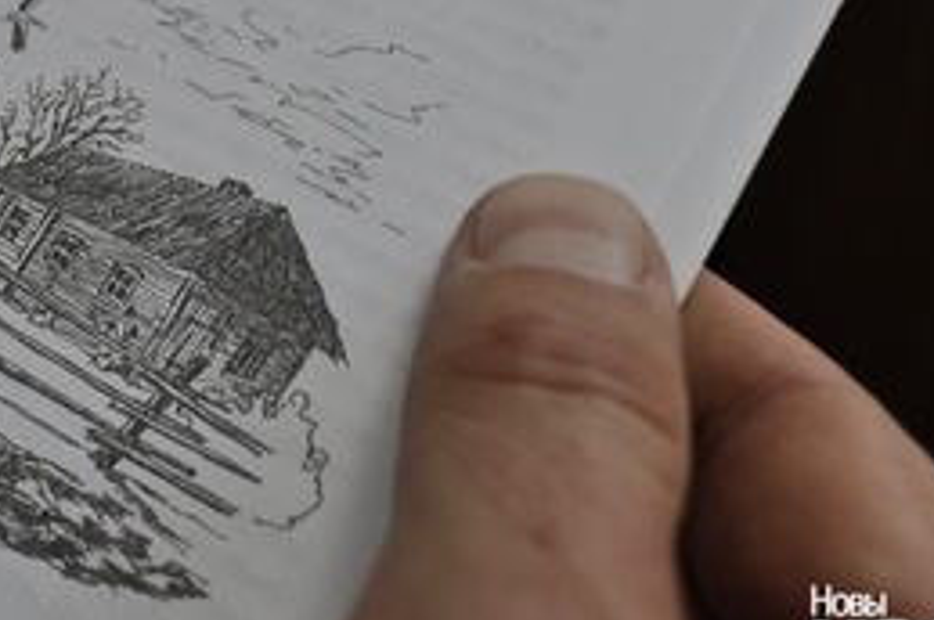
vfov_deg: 24.0
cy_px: 79
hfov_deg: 34.0
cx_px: 65
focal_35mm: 55
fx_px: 1425
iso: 400
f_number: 5.6
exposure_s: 1/125
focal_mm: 18
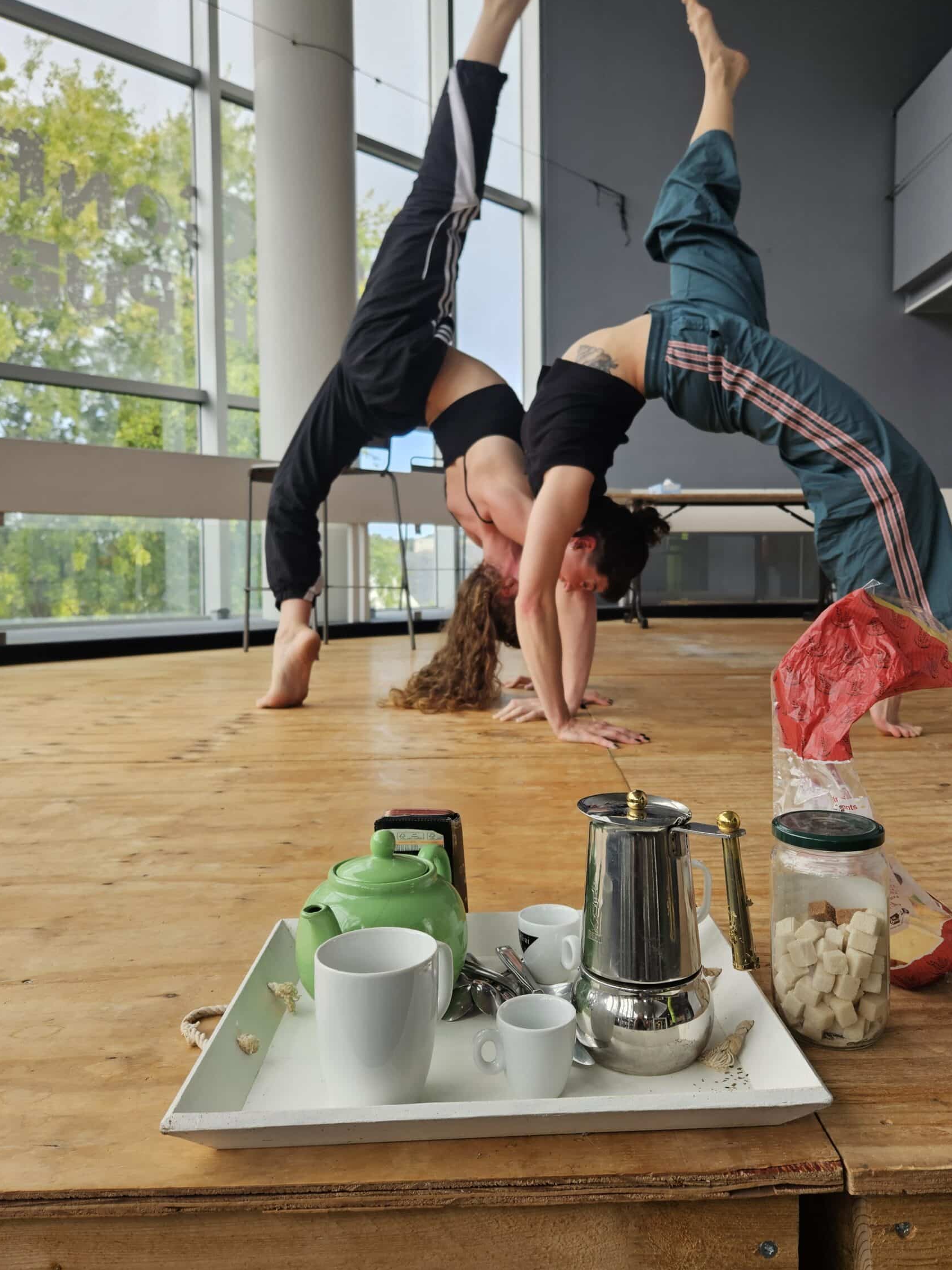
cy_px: 598
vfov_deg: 67.3
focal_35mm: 26
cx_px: 526
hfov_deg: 52.9
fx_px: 954
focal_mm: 5.4
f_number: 1.8
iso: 40
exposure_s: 1/180
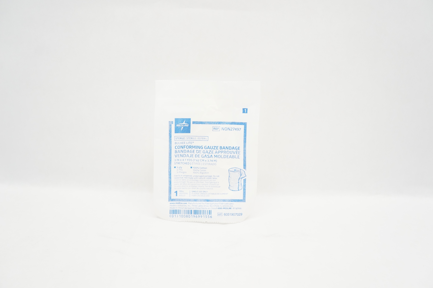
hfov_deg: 67.4
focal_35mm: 27
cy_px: 144
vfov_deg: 47.8
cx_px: 216
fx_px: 324
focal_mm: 18
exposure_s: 1/60
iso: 800
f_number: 6.3
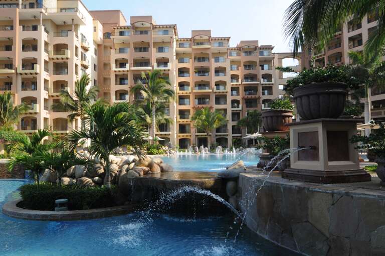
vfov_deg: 47.8
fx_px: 288
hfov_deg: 67.4
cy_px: 128
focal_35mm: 27
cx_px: 192
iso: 640
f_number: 10
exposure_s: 1/400
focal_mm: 18
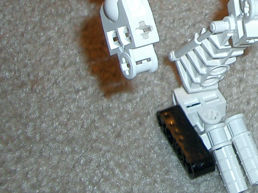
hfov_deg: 18.2
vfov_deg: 13.9
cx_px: 282
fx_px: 775
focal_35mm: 104
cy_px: -18
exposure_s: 1/40
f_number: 2.6
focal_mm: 5.8
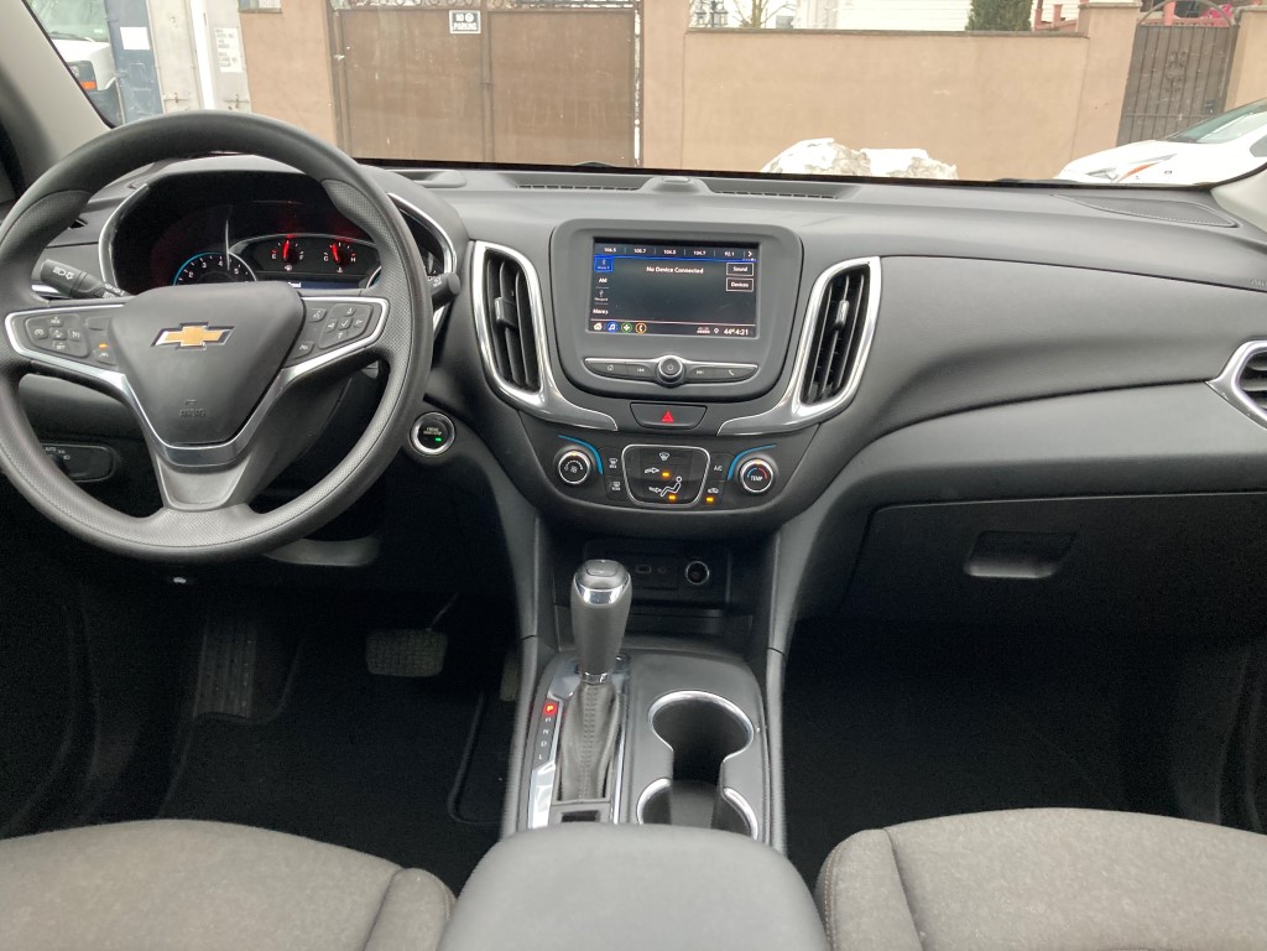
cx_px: 634
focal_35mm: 28
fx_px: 1025
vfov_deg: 49.7
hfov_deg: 63.4
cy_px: 476
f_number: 1.8
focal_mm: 3.99
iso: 160
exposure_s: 1/60
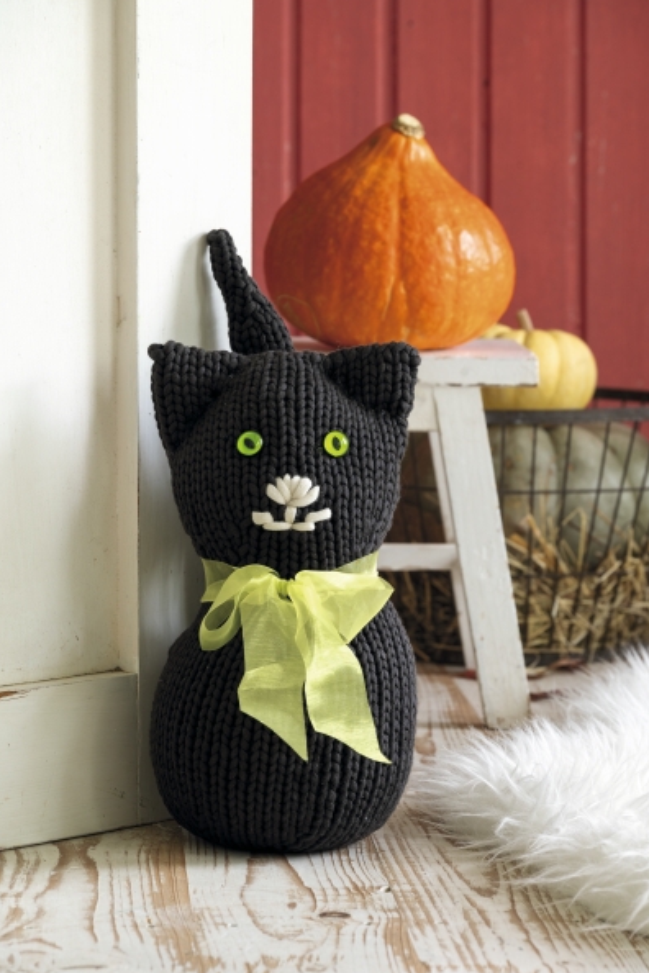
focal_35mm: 116
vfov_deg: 17.6
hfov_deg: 11.8
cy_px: 490
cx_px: 325
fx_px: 3137
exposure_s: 1/1.25
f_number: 9
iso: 200
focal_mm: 115
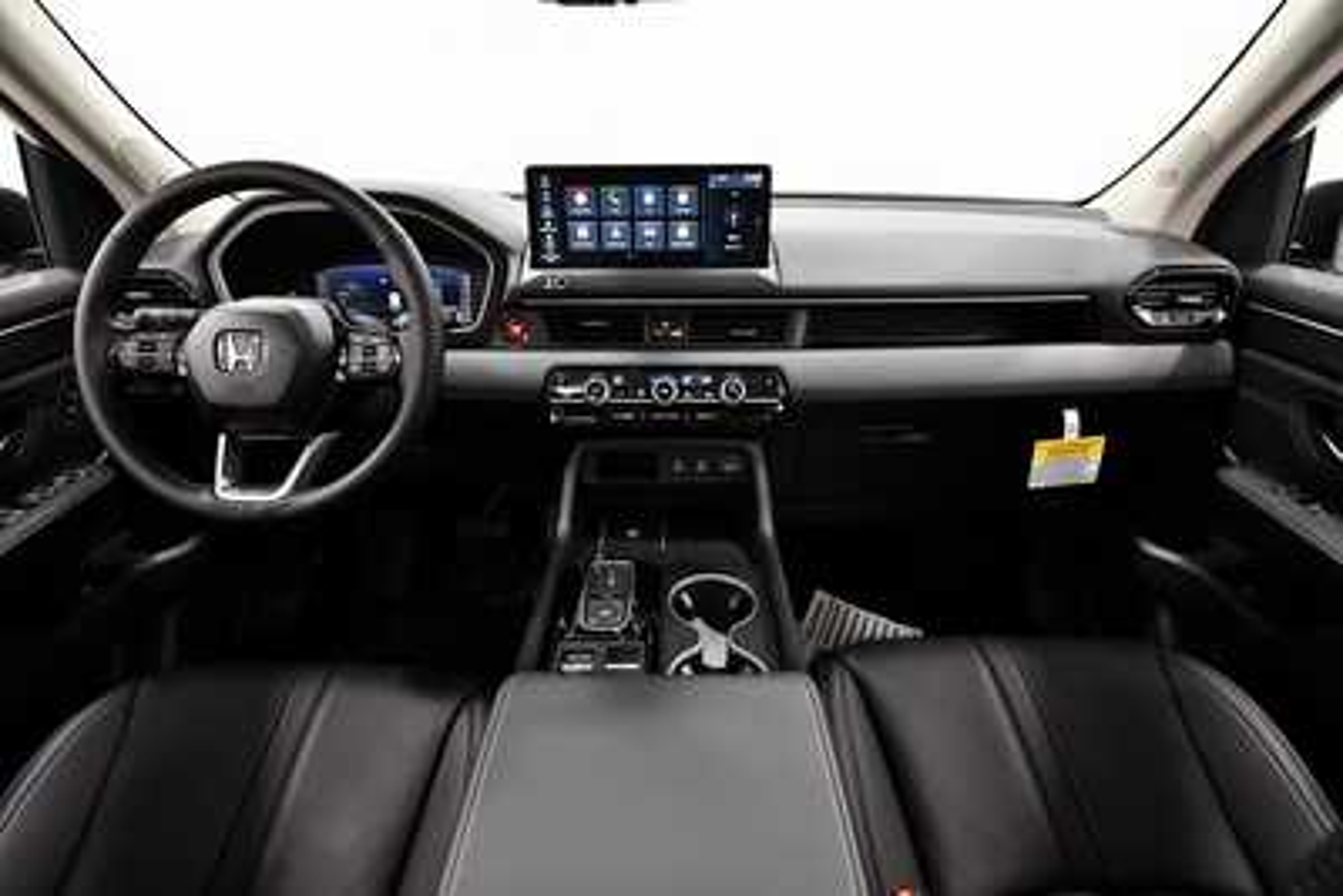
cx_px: 672
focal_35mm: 18
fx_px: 672
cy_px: 448
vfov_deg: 67.4
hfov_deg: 90.0
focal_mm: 12
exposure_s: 1/80
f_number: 4.8
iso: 3200
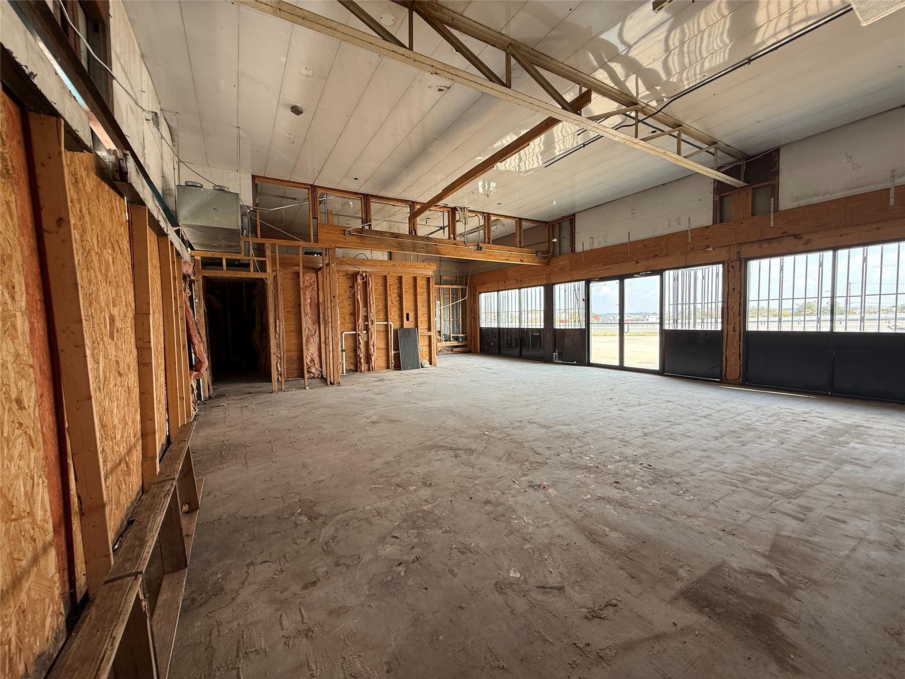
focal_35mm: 14
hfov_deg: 102.1
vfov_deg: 85.7
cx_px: 452
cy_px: 340
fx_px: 366
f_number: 2.2
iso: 64
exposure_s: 1/99
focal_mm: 2.22
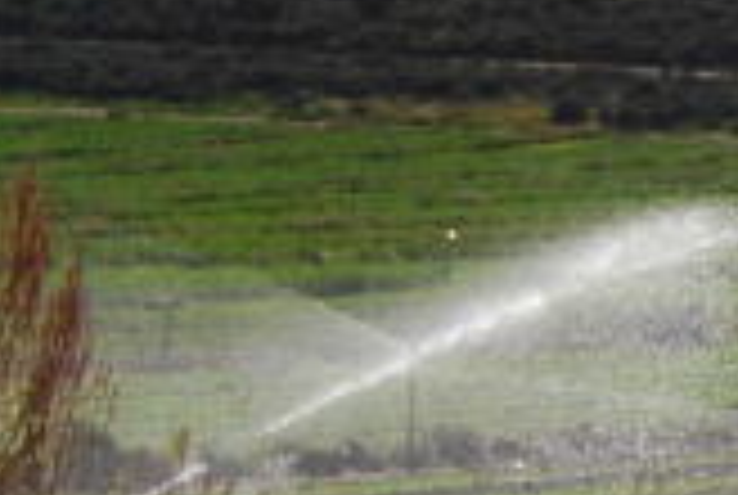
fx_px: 6161
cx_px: 2196
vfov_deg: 4.6
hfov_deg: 6.3
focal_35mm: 300
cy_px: 245
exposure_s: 1/800
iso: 200
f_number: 8
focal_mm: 32
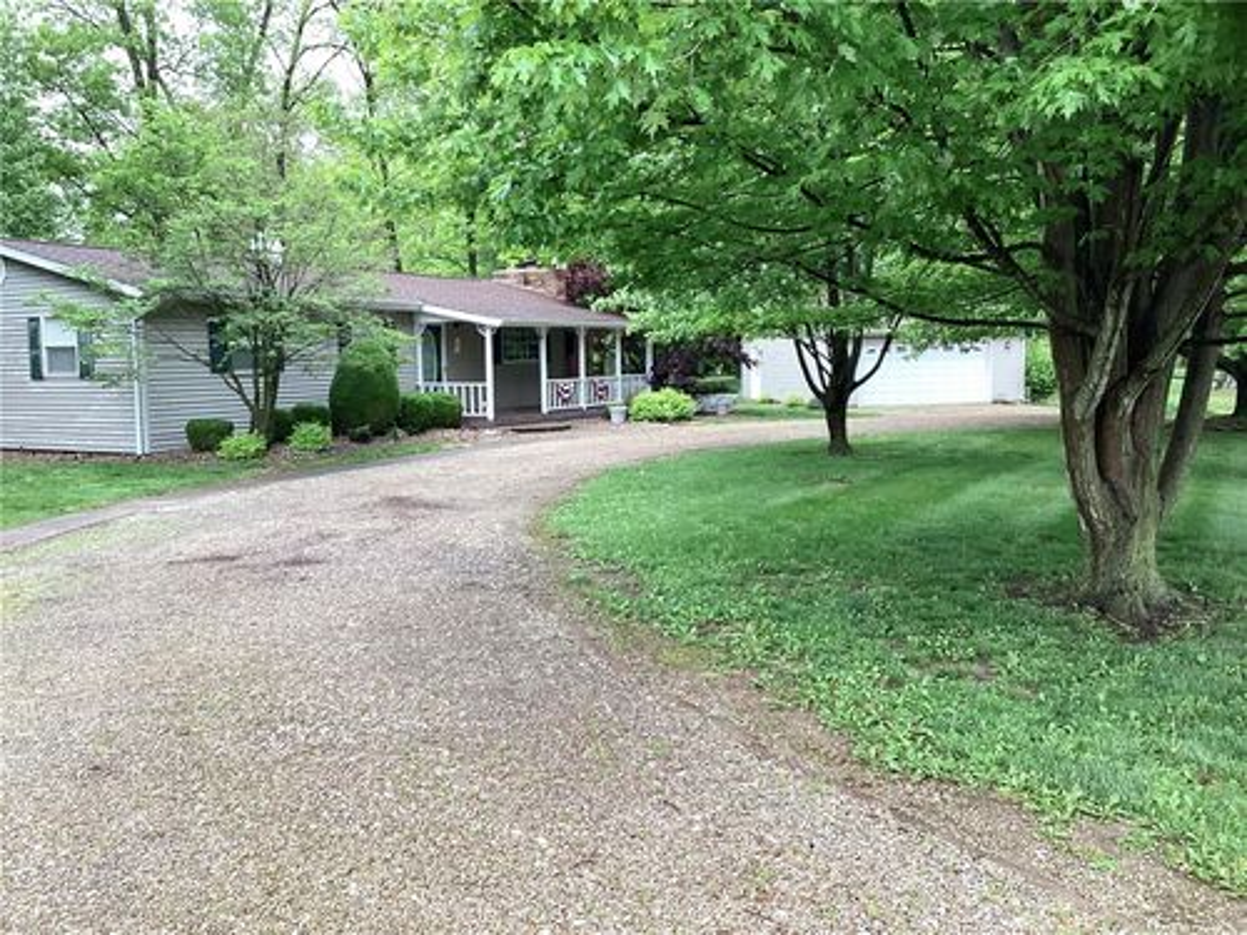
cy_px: 468
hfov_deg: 58.4
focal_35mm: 31
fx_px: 1117
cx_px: 624
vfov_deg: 45.4
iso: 80
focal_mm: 3.3
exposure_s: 1/100
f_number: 2.4
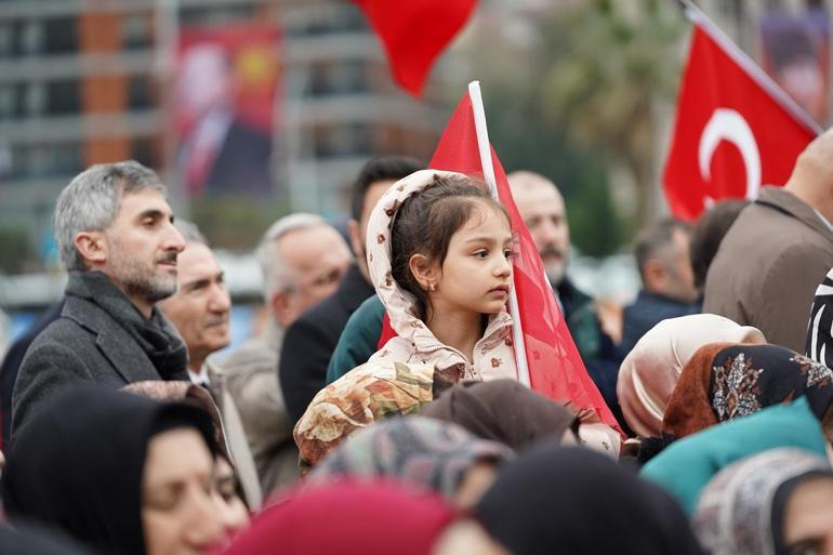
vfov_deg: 10.2
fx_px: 3114
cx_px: 416
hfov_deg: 15.2
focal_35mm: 135
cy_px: 278
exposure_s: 1/160
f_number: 2.8
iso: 320
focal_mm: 134.6
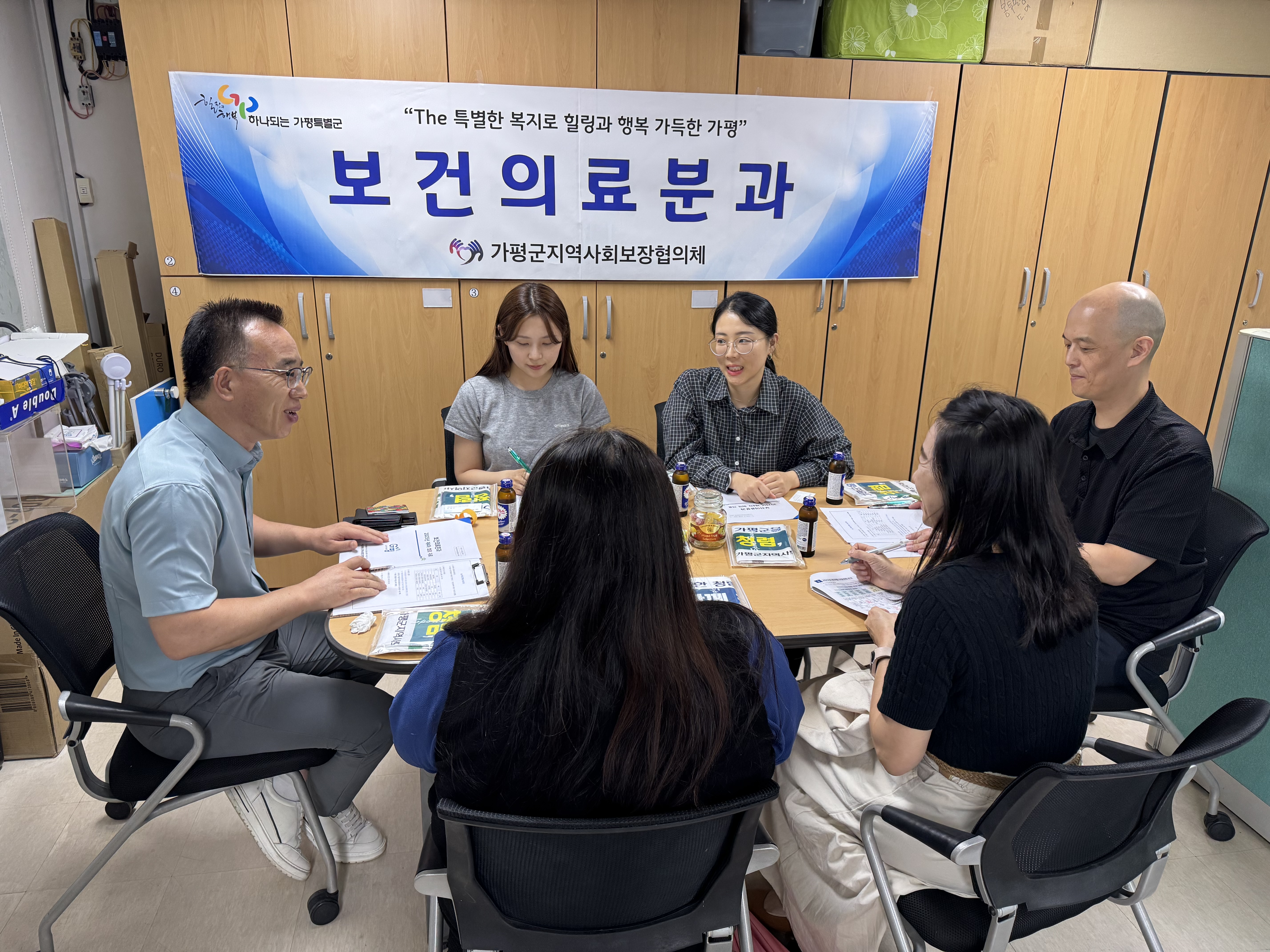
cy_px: 476
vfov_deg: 56.8
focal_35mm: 24
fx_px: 881
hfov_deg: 71.6
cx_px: 635
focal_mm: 6.76
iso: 200
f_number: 1.78
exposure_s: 1/120
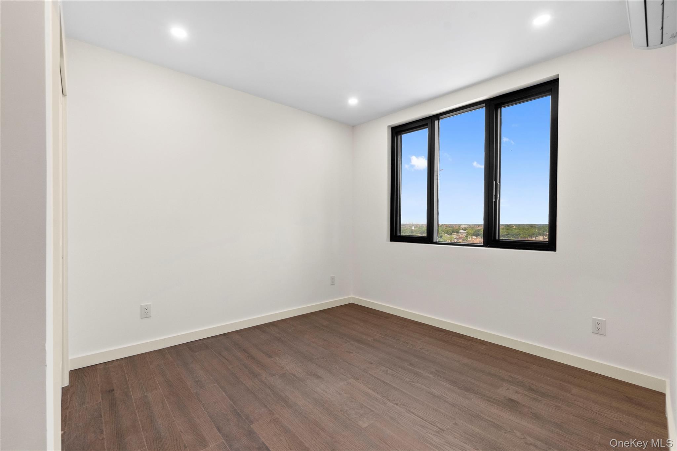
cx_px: 338
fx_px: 282
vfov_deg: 77.3
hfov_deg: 100.4
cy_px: 226
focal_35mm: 15
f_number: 10
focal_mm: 10
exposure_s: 1/2.5
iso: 320
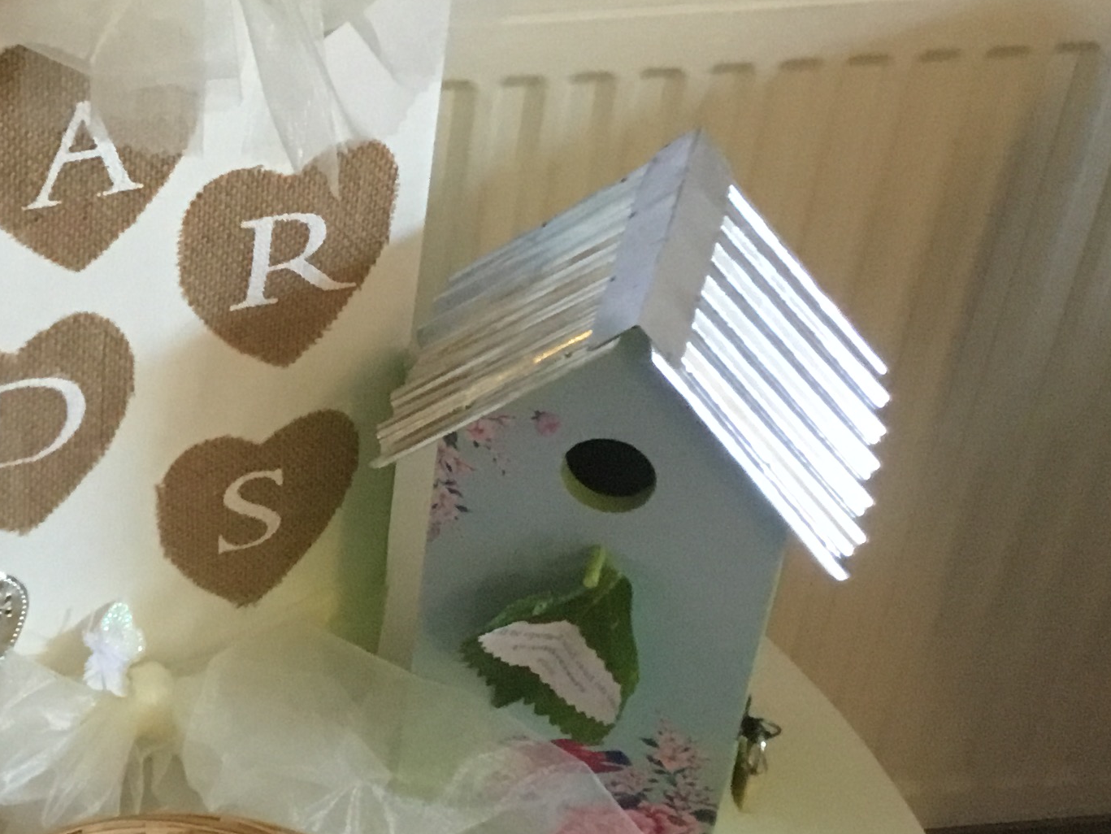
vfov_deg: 19.9
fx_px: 2376
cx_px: 62
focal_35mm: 74
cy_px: 419
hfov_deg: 25.3
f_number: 2.4
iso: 200
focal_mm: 3.3
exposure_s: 1/20
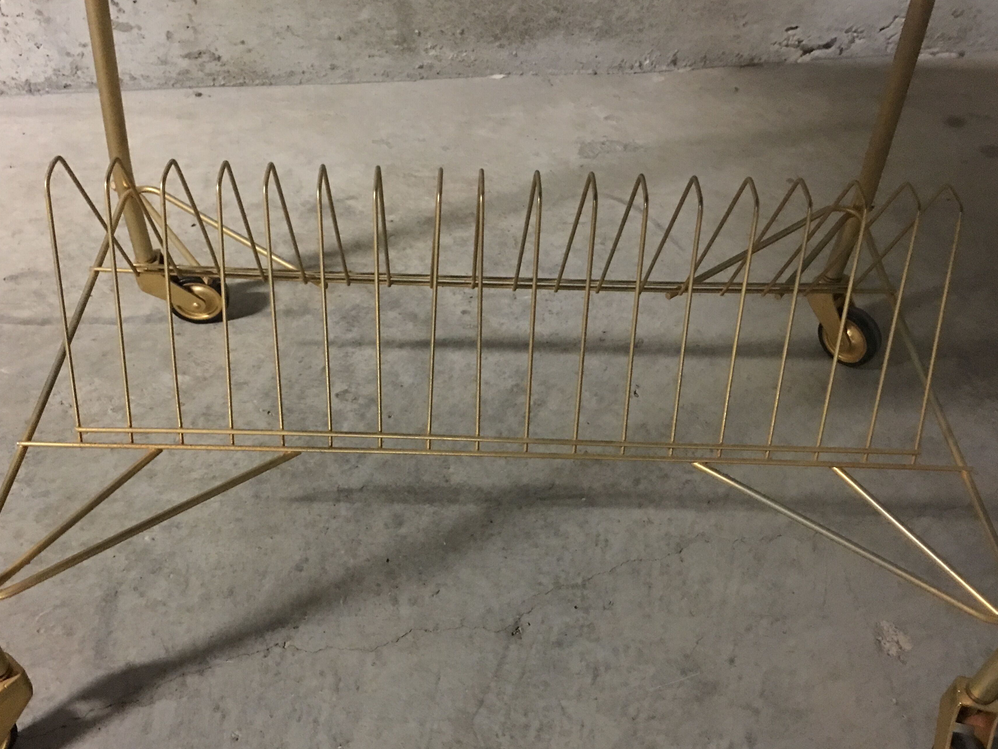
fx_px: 980
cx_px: 475
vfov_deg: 41.8
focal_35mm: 34
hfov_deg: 53.9
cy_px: 387
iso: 125
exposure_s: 1/4
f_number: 2.2
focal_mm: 4.15
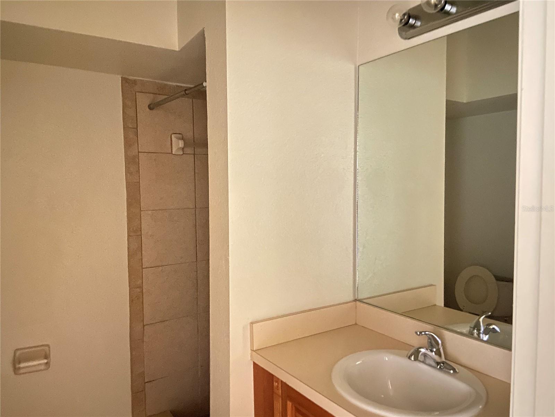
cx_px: 278
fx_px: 417
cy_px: 208
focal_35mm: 26
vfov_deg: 53.1
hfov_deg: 67.3
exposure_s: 1/2
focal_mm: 4.25
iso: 500
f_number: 1.8
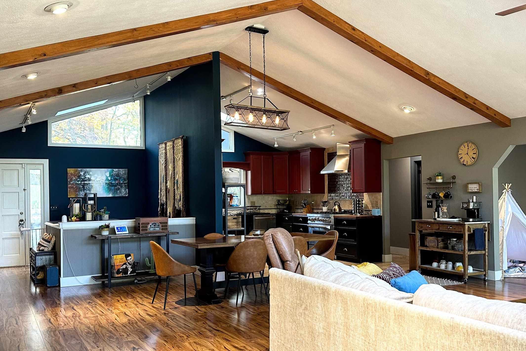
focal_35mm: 36
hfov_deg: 53.1
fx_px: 526
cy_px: 188
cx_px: 284
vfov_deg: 36.9
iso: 200
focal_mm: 6.86
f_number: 1.78
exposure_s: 1/120
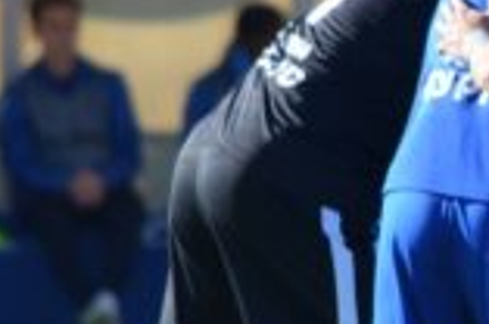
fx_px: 24522
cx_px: 723
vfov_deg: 0.8
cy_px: 324
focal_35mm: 1809
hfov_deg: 1.1
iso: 400
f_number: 5.6
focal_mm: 300
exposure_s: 1/800
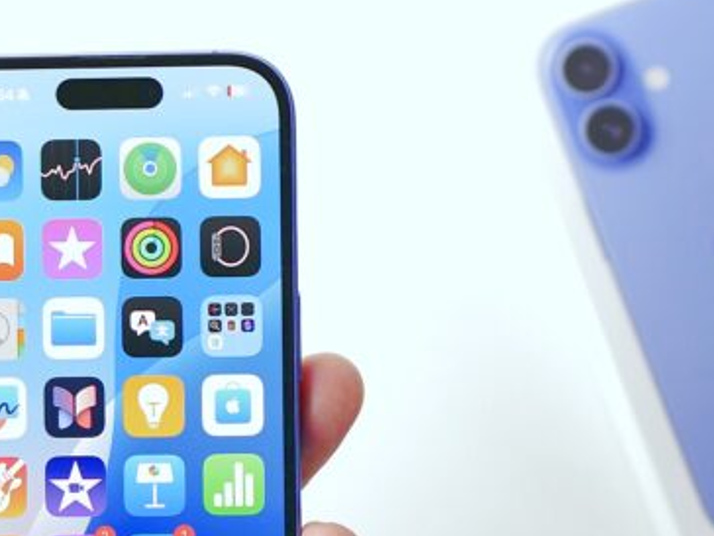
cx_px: 165
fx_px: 1856
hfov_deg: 21.6
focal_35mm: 90
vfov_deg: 16.3
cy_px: 414
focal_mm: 16
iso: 200
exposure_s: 1/100
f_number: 2.2
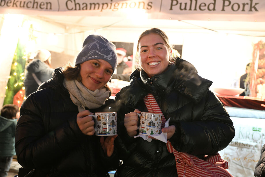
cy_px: 88
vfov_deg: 34.2
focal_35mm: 39
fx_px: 287
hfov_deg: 49.6
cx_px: 132
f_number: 3.5
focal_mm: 39
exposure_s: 1/30
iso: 3200
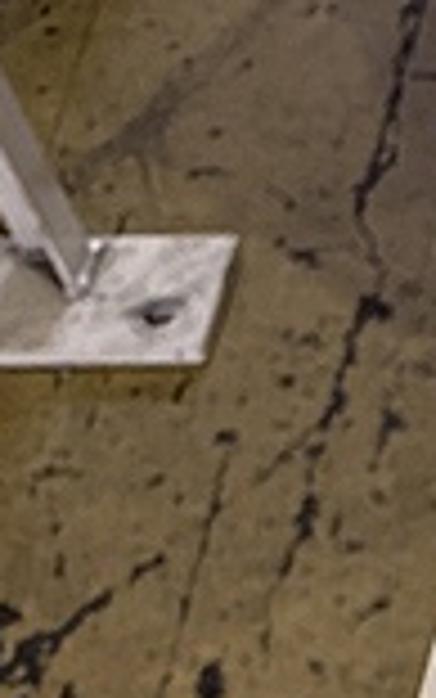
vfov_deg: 17.0
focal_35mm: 114
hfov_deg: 9.2
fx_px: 2165
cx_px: 1317
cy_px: 964
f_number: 1.8
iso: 80
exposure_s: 1/104
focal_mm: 4.25
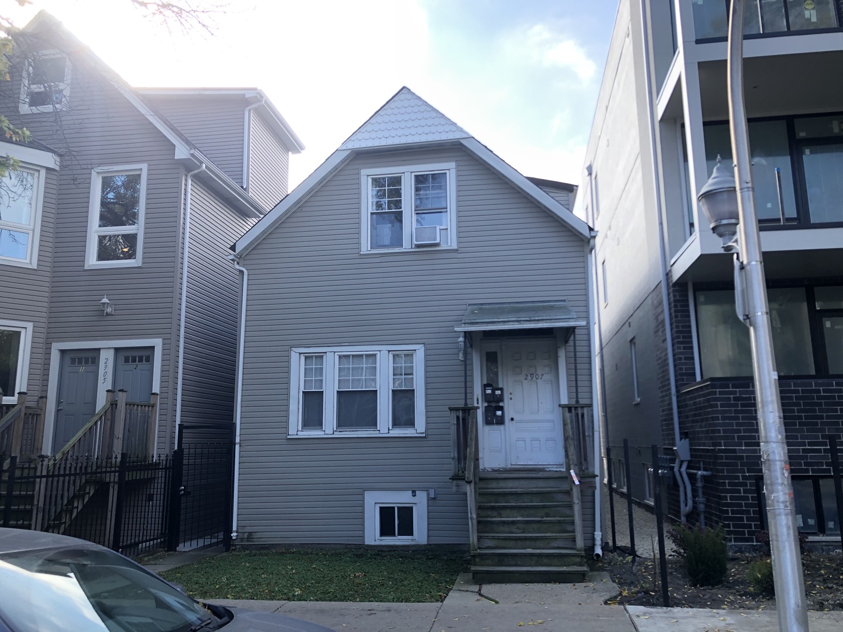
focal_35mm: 28
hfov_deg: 63.4
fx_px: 682
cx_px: 422
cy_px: 316
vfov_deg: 49.7
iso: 20
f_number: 1.8
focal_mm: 3.99
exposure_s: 1/337
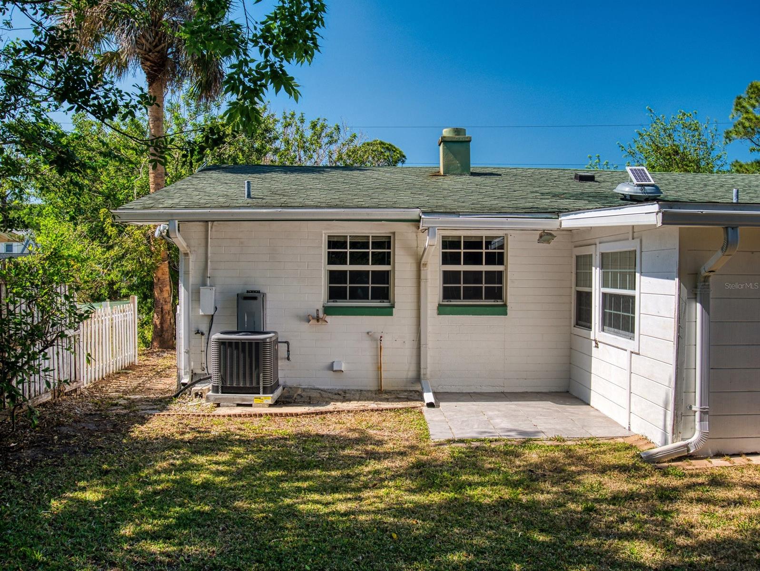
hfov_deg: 53.9
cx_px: 380
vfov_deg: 41.8
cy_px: 286
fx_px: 747
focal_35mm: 34
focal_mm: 17
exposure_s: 1/60
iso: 320
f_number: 8
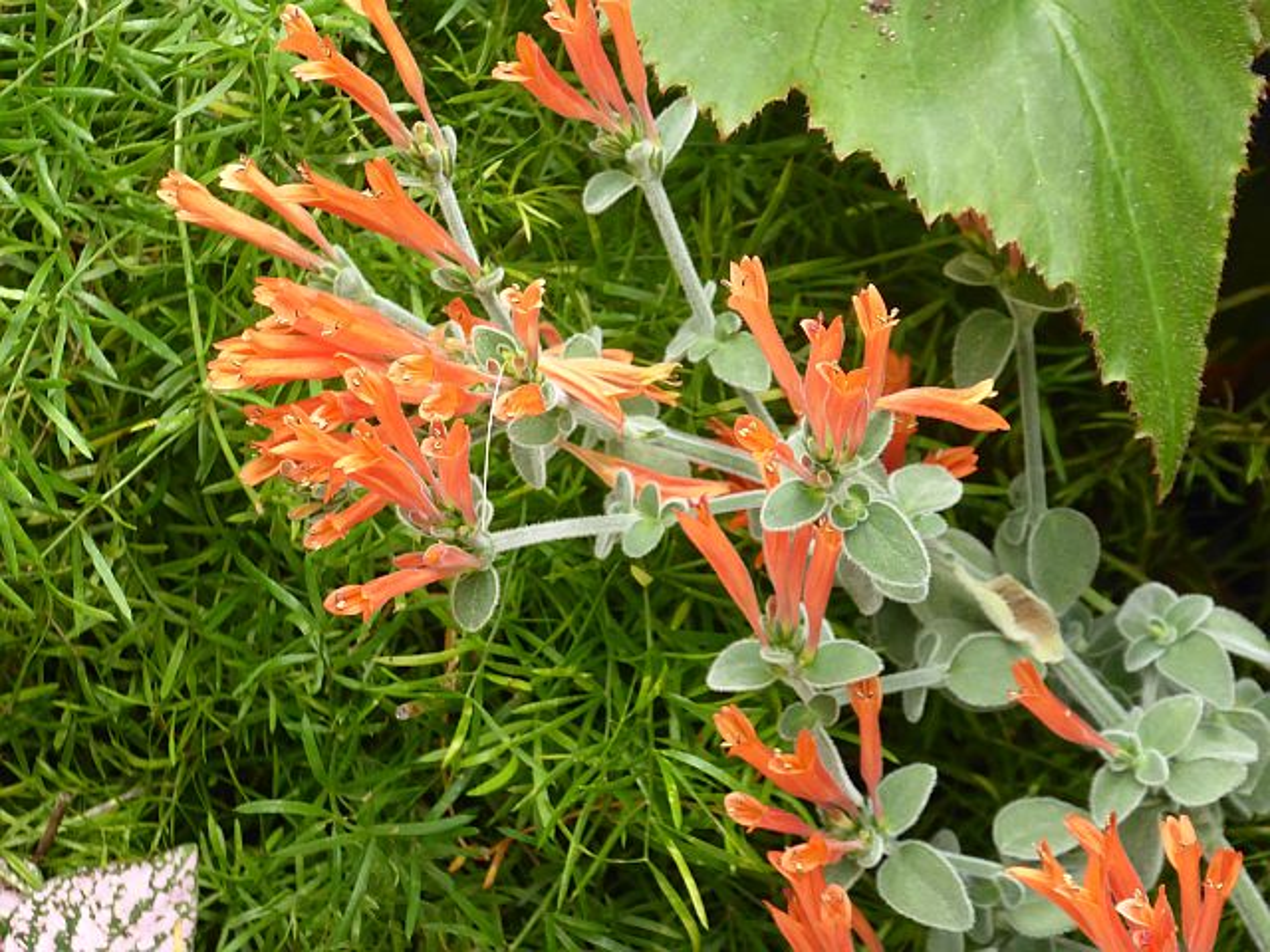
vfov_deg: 5.8
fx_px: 9429
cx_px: 635
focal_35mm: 257
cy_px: 476
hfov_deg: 7.7
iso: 200
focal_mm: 41.4
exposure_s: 1/80
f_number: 5.6
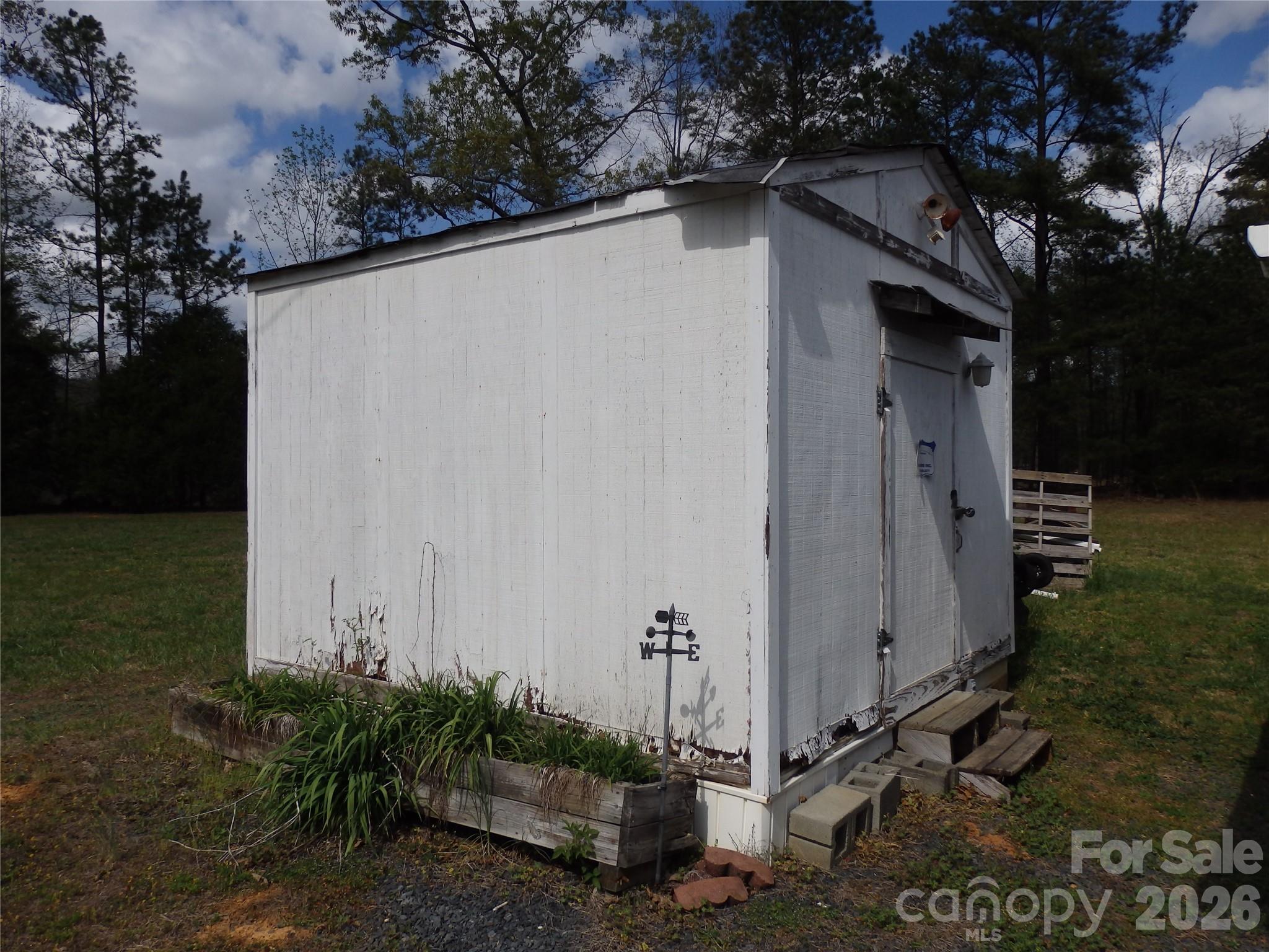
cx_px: 634
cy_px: 476
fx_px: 916
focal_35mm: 25
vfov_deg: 54.9
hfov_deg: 69.4
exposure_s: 1/500
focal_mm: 4.5
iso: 100
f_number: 8.7
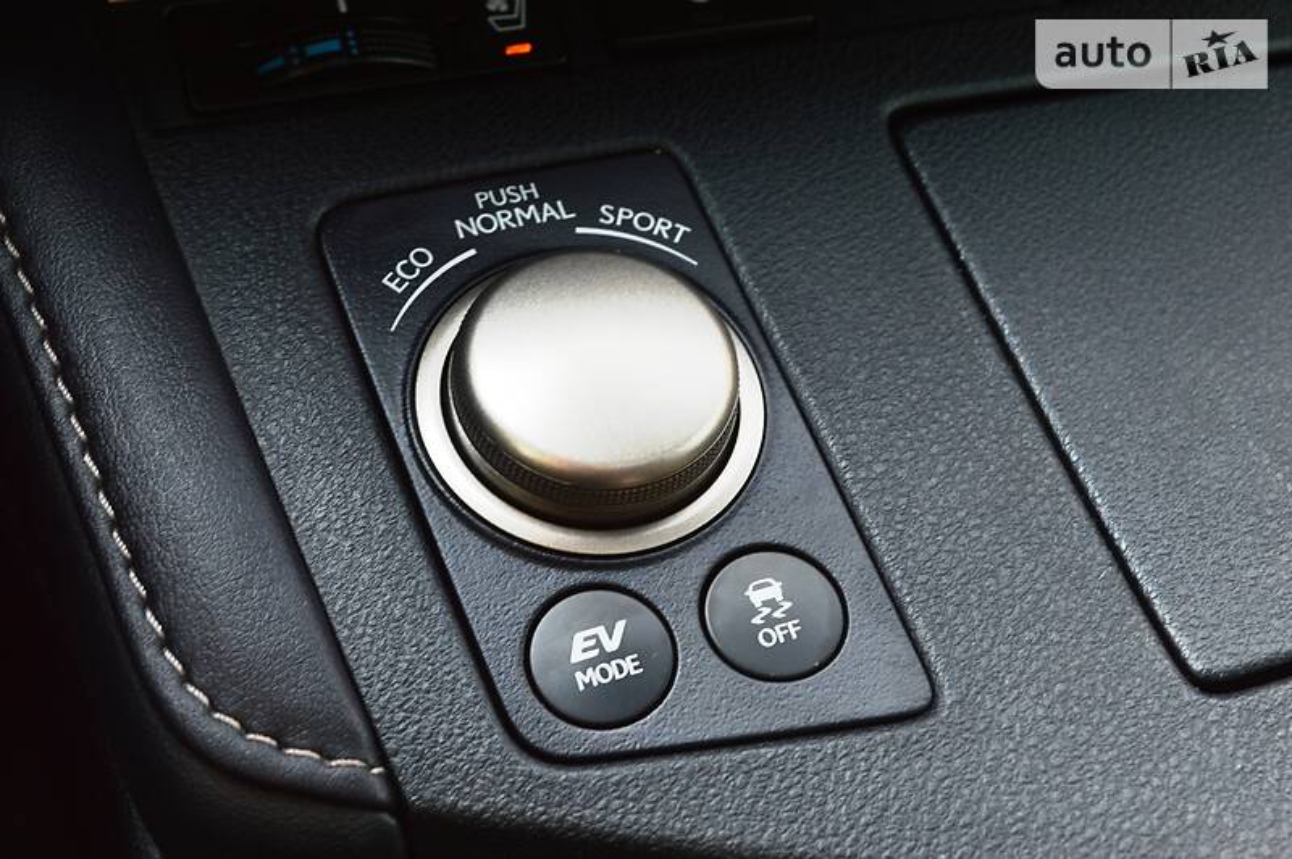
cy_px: 430
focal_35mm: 54
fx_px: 1936
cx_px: 646
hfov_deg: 36.9
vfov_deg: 25.0
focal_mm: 36
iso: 400
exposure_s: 1/60
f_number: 8
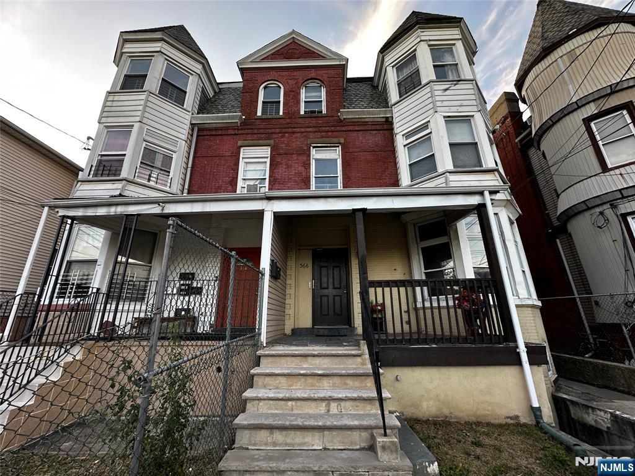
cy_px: 238
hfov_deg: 102.1
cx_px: 318
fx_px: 257
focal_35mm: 14
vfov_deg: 85.7
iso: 64
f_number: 2.2
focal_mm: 2.22
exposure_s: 1/99
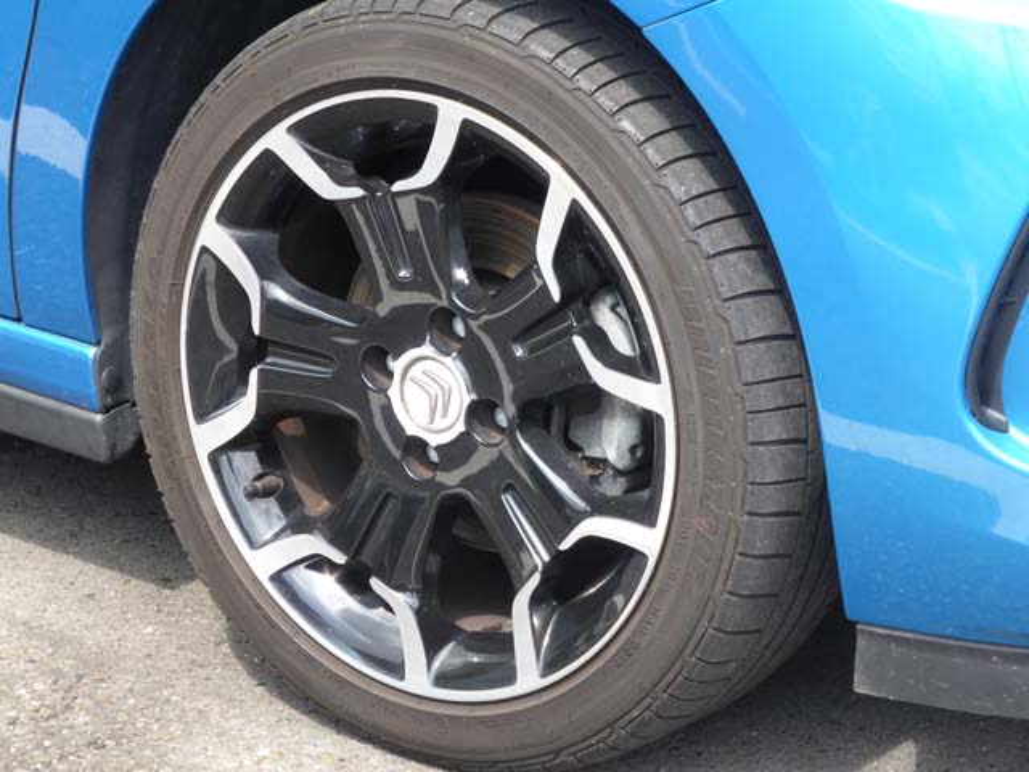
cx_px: 514
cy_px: 386
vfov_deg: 11.7
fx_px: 3775
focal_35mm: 127
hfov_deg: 15.5
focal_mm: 20.6
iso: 100
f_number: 5.3
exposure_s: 1/100
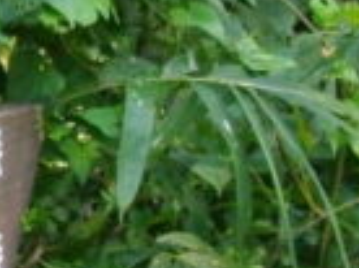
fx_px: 2847
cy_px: 57
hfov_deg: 6.8
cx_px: -510
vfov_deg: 5.4
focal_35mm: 275
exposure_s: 1/80
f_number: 2.8
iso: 200
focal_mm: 6.2
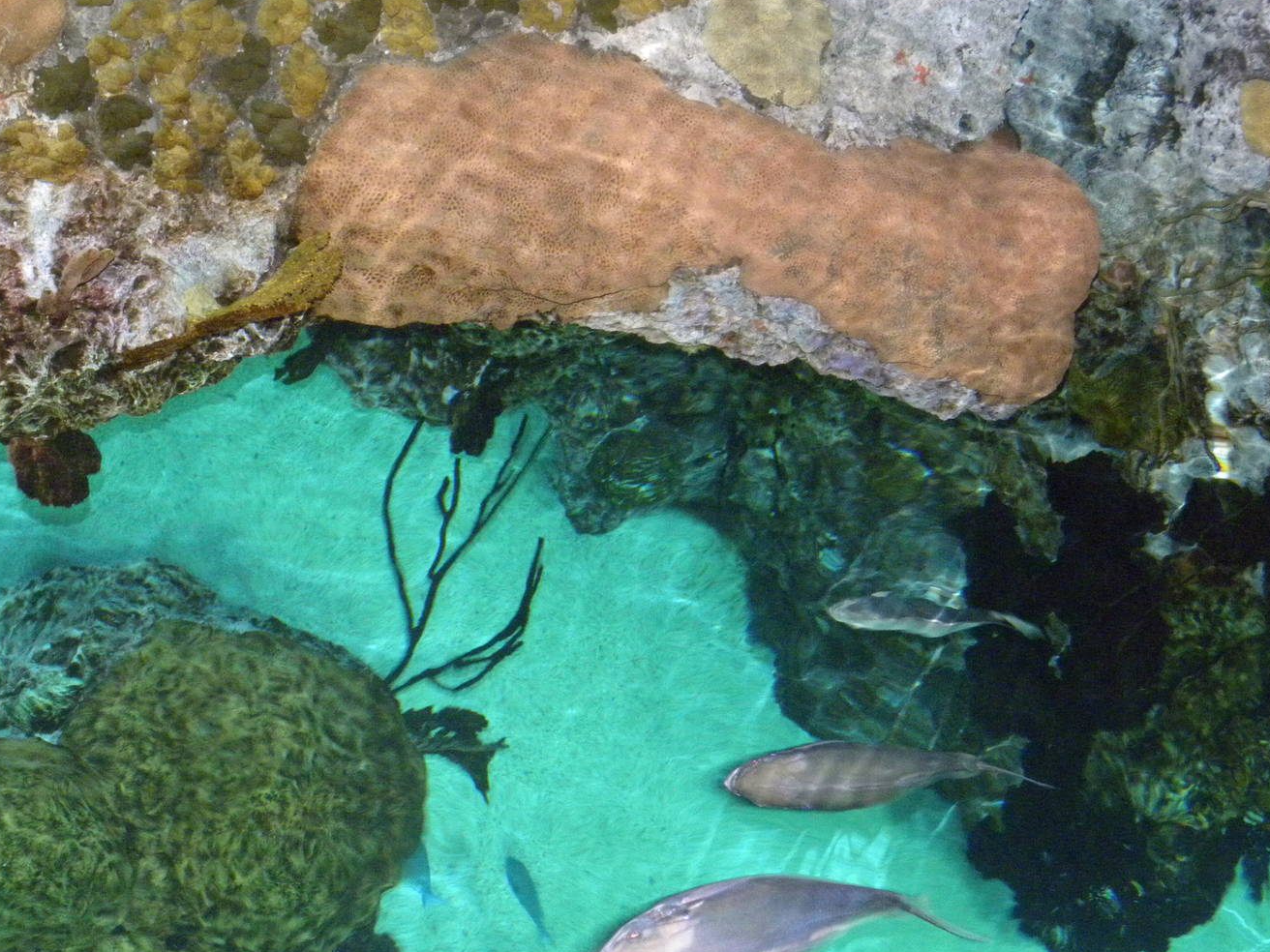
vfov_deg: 29.1
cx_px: 502
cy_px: 521
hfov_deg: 38.0
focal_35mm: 50
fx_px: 1834
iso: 561
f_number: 3.2
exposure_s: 1/30
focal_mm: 7.3
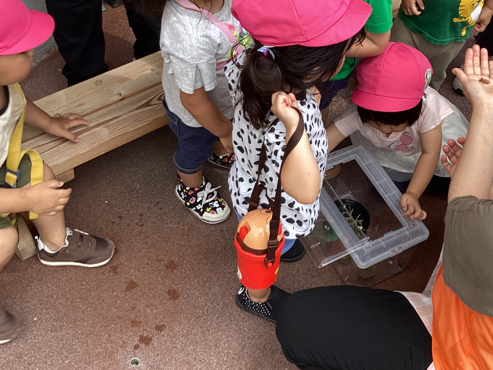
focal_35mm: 56
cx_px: 392
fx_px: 797
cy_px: 127
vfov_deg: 26.0
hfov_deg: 33.4
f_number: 2.4
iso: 25
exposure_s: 1/213
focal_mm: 3.3
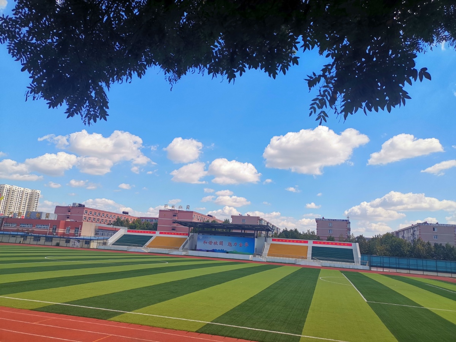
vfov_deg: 53.1
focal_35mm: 26
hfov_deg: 67.3
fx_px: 343
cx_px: 228
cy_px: 171
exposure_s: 1/2500
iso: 50
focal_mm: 5.5
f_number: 1.8
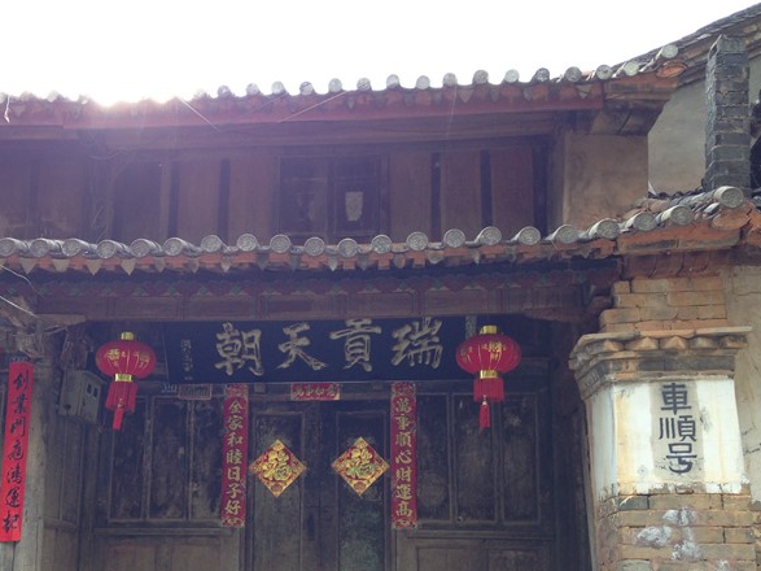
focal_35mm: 45
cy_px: 388
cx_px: 262
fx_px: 989
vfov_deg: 31.9
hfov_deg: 41.6
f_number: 2.4
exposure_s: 1/130
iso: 50
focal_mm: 4.12
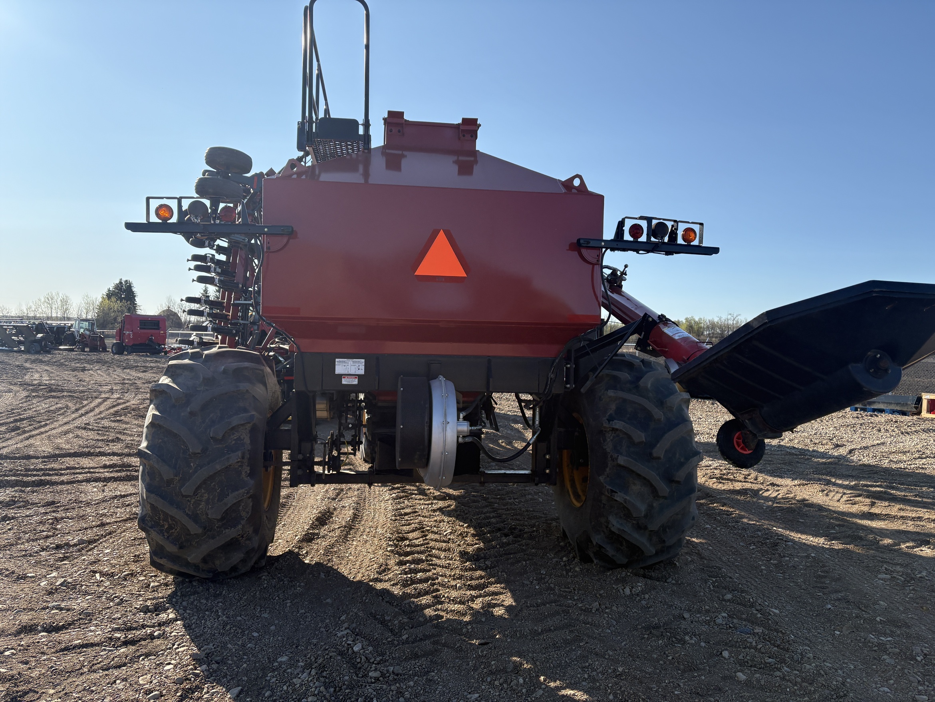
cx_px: 468
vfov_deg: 53.1
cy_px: 351
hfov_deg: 67.3
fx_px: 702
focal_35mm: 26
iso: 64
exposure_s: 1/3448
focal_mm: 5.96
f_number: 1.6
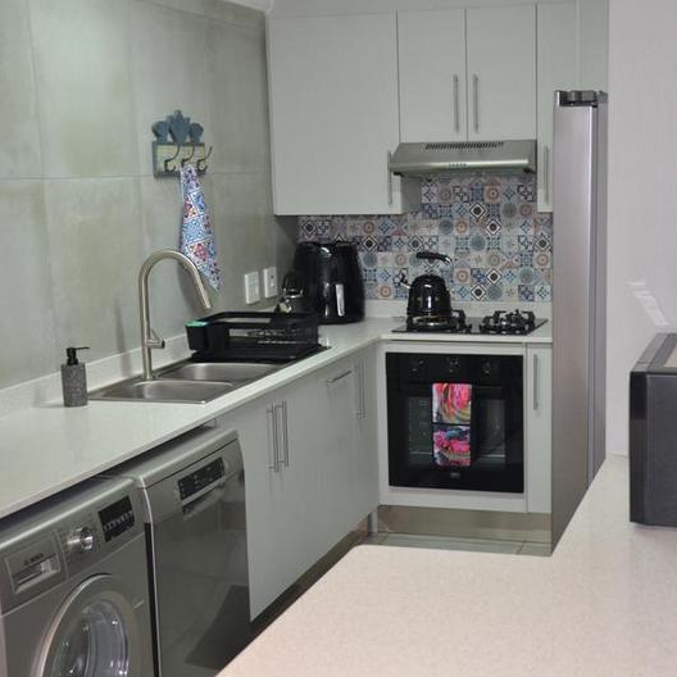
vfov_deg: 31.6
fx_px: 1195
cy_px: 338
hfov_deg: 31.5
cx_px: 430
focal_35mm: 54
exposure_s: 1/60
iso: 800
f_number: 4
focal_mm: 28
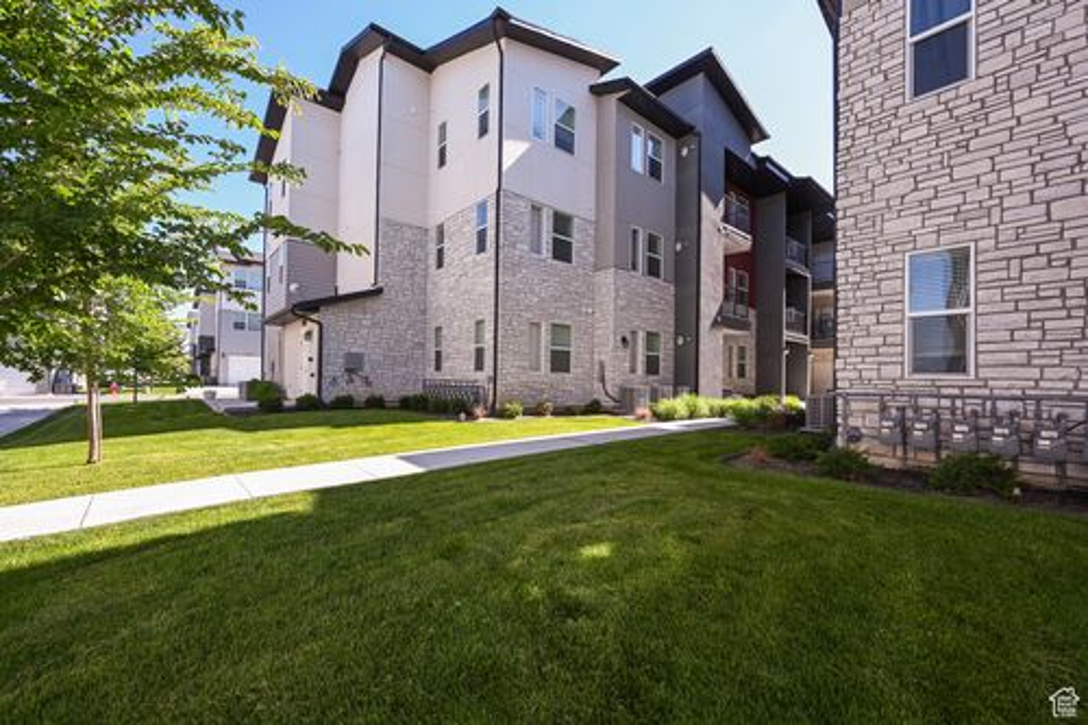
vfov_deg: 81.2
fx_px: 423
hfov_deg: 104.3
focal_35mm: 14
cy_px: 362
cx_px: 544
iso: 250
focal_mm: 14
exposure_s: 1/200
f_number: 8
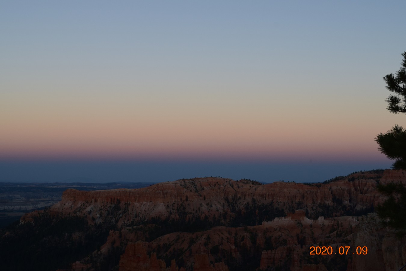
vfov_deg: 25.1
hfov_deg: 36.9
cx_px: 203
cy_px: 136
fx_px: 609
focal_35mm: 54
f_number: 9
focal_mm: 36
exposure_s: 1/80
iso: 400
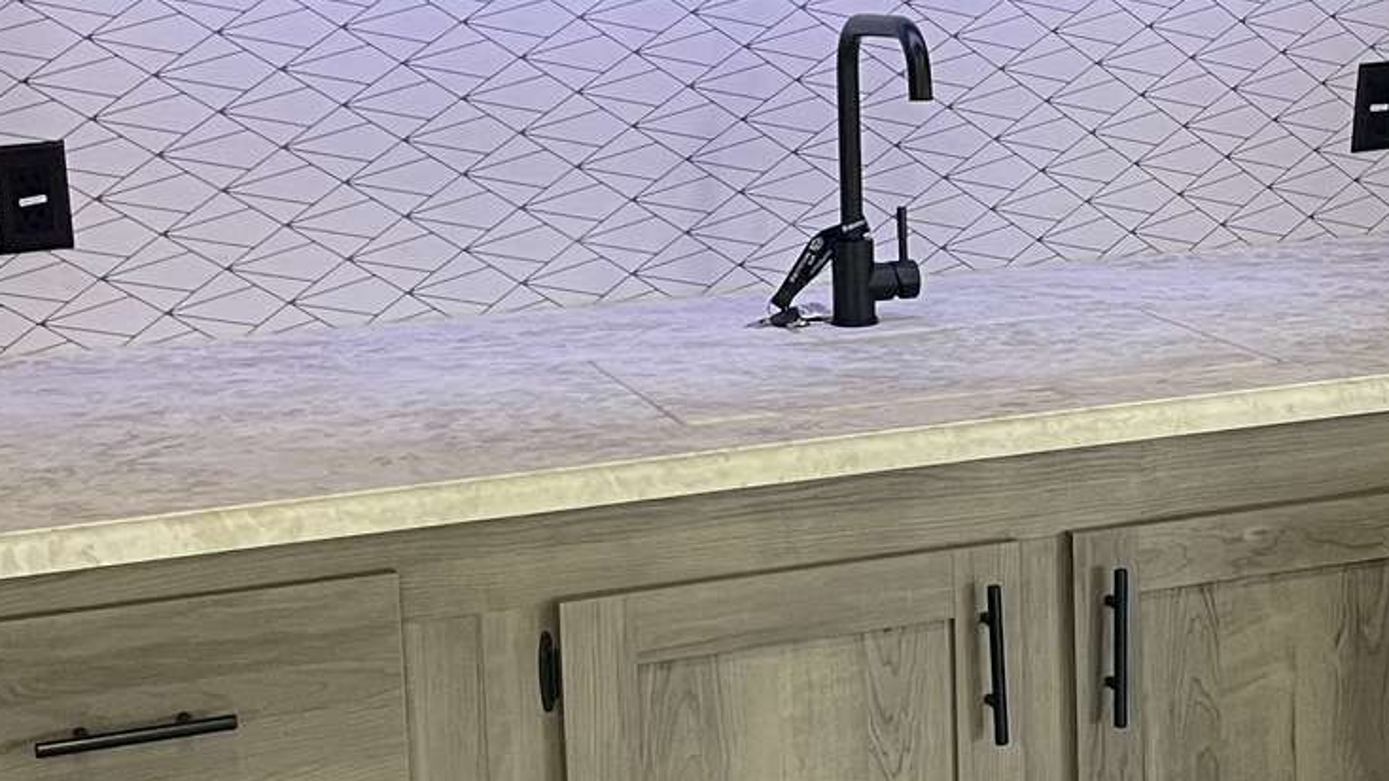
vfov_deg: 15.3
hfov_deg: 26.3
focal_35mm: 79
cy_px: 376
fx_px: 2910
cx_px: 1141
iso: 125
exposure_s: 1/65
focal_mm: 4.2
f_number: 1.6
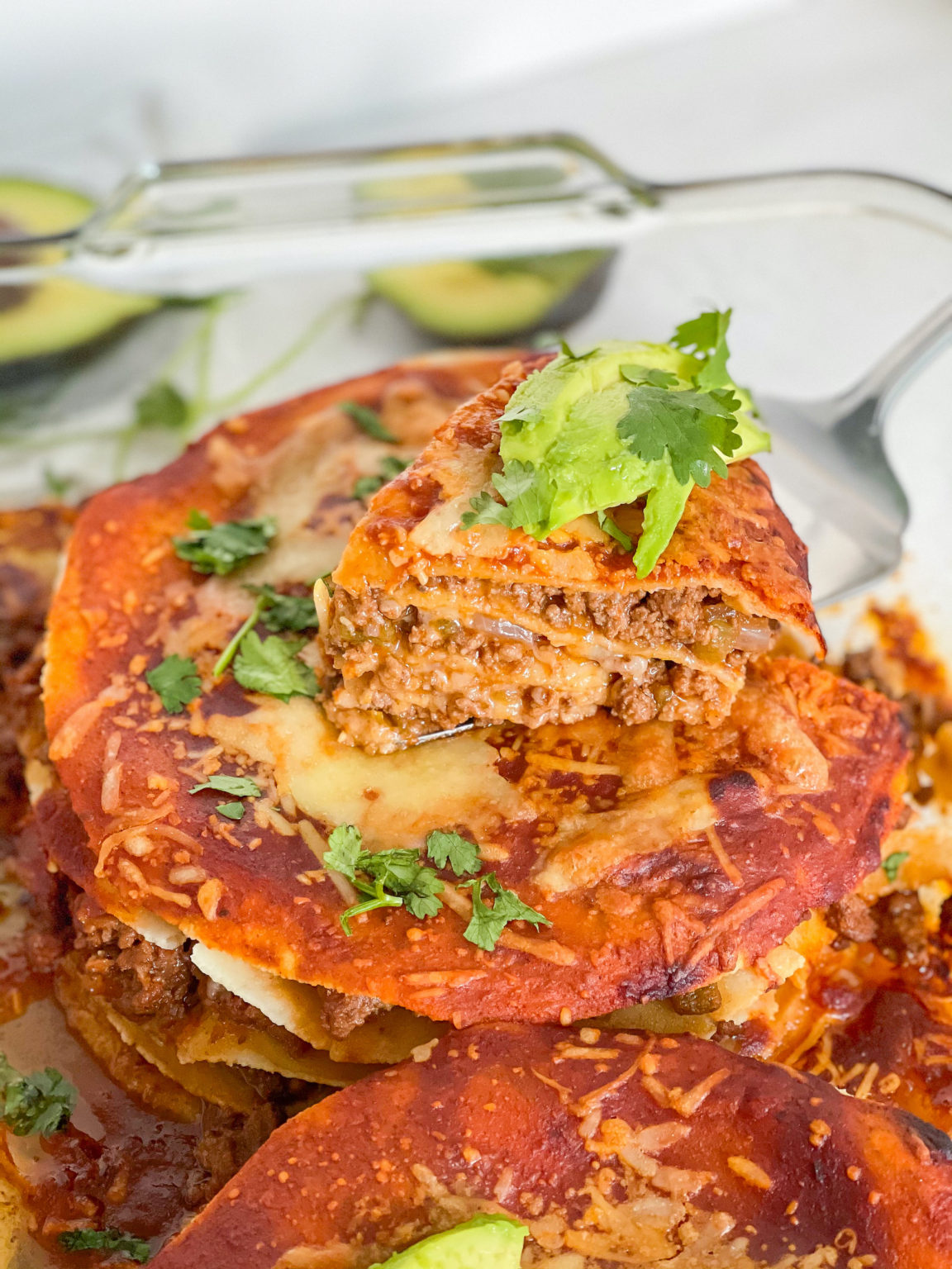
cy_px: 634
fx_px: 2347
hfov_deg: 22.9
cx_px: 476
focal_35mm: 64
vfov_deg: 30.3
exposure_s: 1/40
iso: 400
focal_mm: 7.5
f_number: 2.2
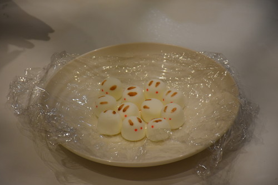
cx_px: 139
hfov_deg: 9.8
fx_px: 1621
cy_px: 92
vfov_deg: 6.5
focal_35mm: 210
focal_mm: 140
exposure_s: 1/160
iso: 800
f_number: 5.6
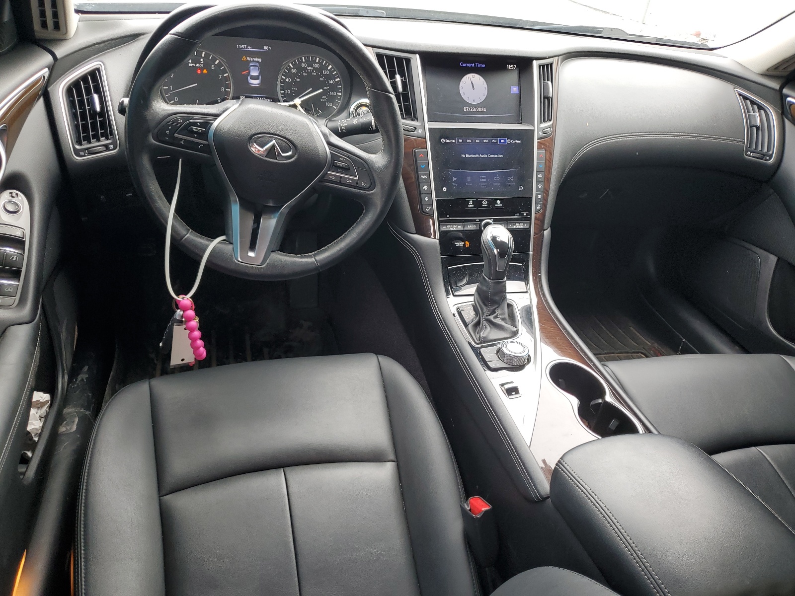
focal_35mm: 26
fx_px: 597
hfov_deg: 67.3
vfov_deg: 53.1
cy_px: 298
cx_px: 398
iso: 55
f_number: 1.5
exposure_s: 1/120
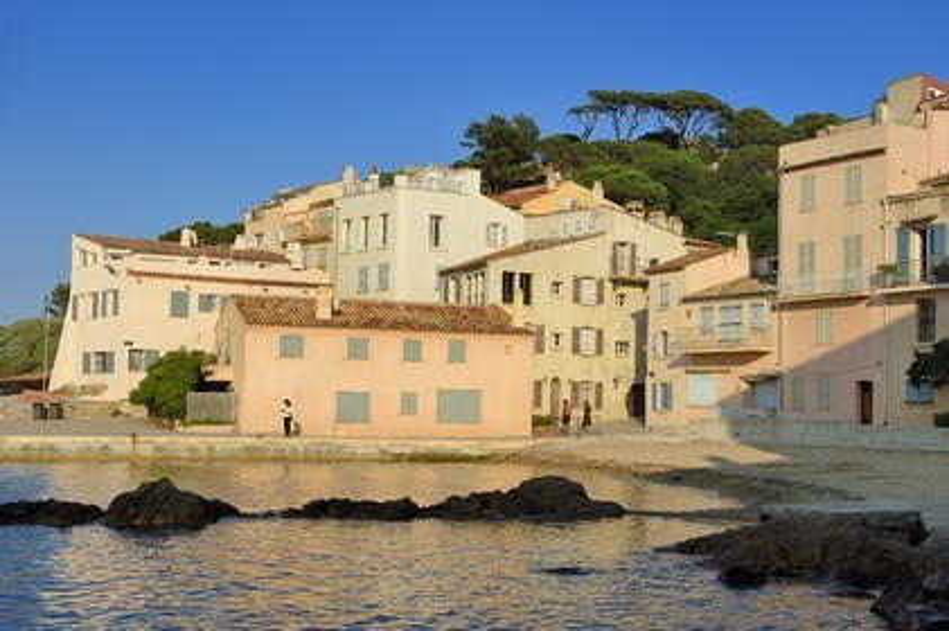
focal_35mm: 55
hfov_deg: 36.3
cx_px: 474
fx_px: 1449
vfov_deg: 24.6
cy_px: 316
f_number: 9
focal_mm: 55
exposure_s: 1/640
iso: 200
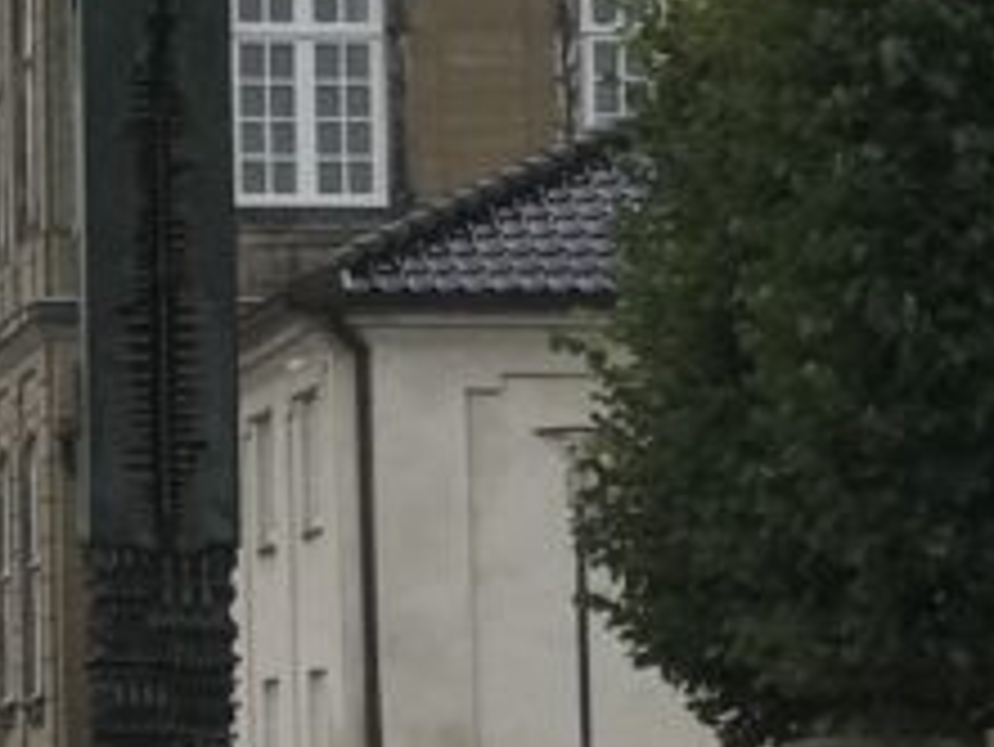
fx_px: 7585
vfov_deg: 5.6
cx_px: -1255
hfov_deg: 7.1
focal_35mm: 264
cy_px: -279
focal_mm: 6.6
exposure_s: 1/606
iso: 20
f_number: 2.8
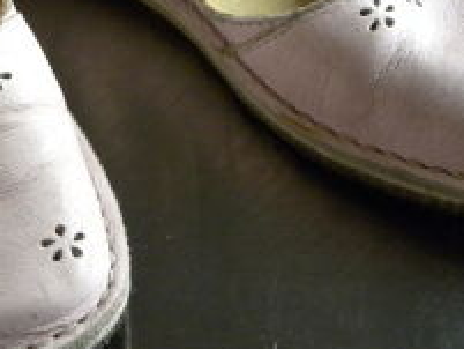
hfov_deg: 19.9
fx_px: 1314
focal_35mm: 98
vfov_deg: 15.0
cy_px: 42
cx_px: 111
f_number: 3.2
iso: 400
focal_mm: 7.3
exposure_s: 1/39
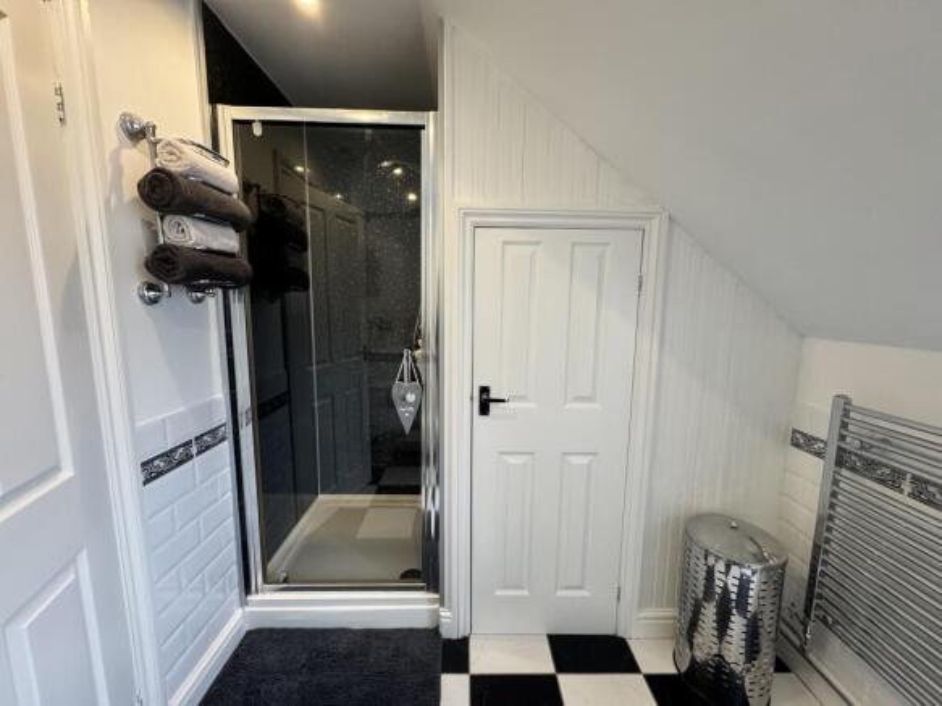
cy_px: 353
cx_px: 471
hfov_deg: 102.1
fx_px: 381
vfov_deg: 85.7
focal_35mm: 14
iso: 250
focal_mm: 2.22
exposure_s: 1/100
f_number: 2.2
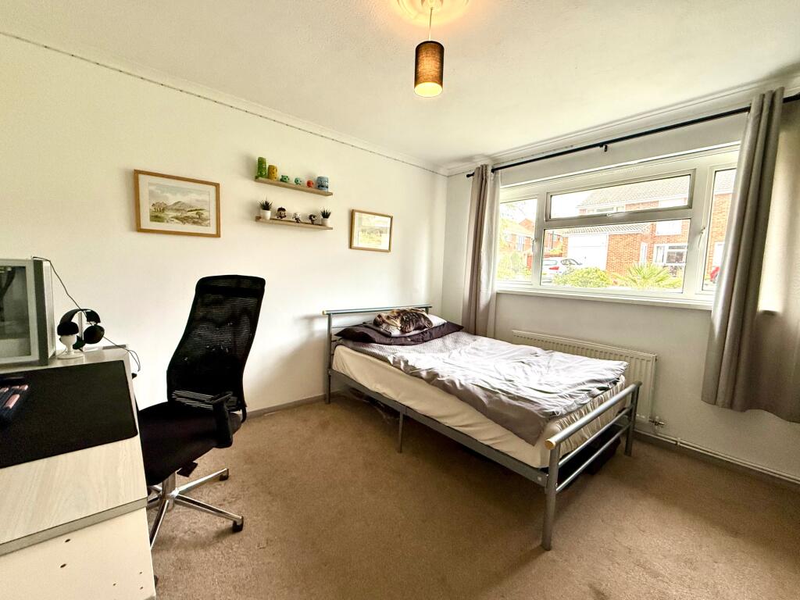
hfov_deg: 102.1
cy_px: 300
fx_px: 324
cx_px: 400
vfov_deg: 85.7
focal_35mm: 14
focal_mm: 2.22
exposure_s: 1/90
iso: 320
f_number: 2.2
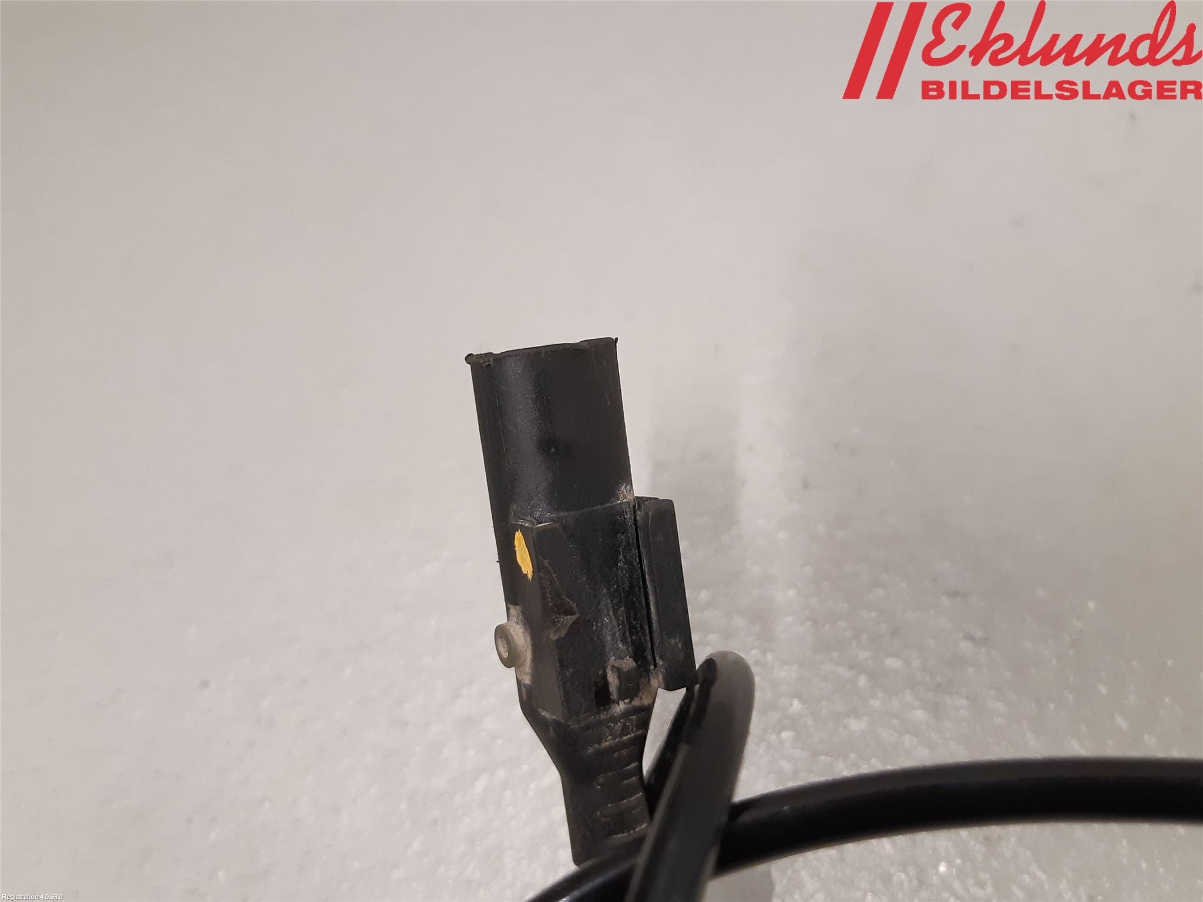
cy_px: 451
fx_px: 904
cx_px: 602
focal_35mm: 26
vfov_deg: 53.1
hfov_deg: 67.3
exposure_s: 1/50
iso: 250
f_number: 1.7
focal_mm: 3.93
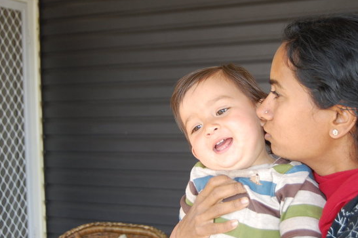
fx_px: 612
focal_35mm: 62
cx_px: 203
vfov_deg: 22.0
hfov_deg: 32.6
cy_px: 106
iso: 400
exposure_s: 1/250
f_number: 4.8
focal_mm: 35
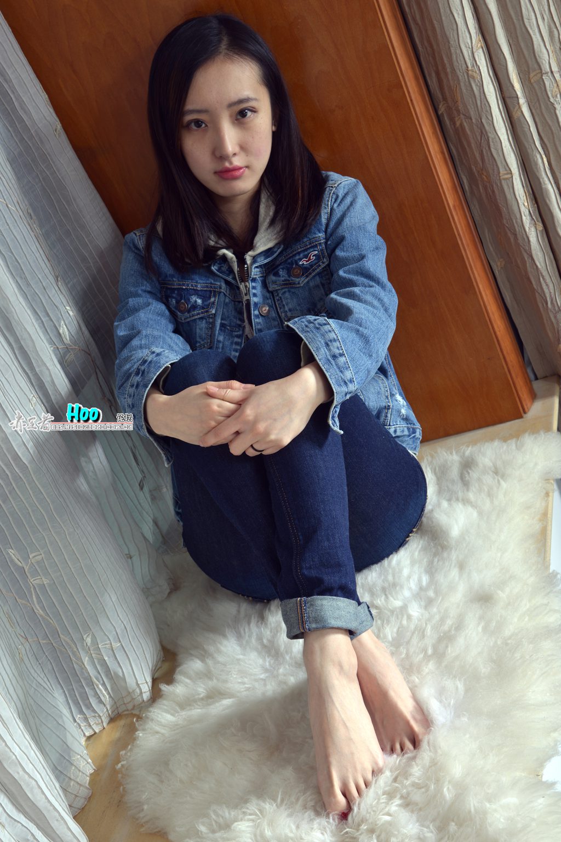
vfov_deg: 36.2
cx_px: 280
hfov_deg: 24.6
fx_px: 1286
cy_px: 421
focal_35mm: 55
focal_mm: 55
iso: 100
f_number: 13
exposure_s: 1/160
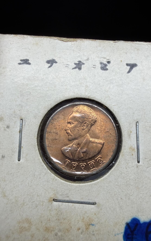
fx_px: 184
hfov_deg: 44.5
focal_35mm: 28
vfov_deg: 66.5
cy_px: 120
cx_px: 78
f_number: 2.2
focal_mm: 2.22
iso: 50
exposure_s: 1/507
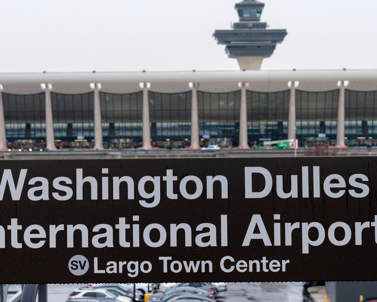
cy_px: 77
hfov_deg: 17.6
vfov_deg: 14.1
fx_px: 1216
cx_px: 177
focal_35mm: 109
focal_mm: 62
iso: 800
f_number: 5.6
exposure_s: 1/320
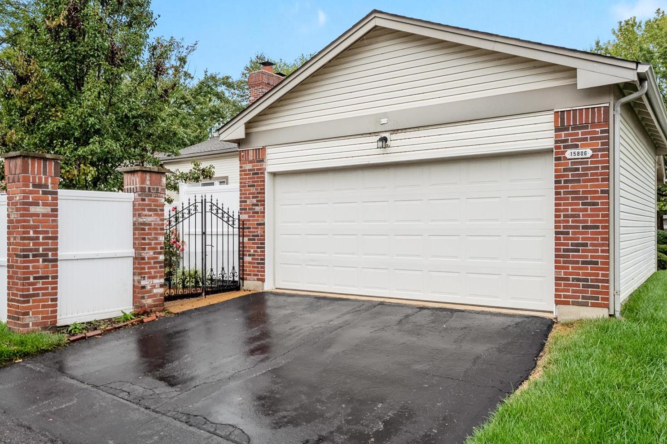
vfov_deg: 46.3
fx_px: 519
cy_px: 206
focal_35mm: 28
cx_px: 341
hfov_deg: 65.5
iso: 400
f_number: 8
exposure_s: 1/250
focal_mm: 13
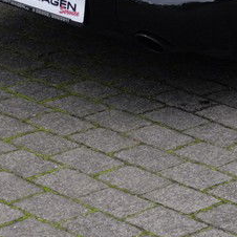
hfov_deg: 9.3
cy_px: -109
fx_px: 1425
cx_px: 317
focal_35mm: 184
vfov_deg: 9.3
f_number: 3.6
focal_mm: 32.9
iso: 200
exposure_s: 1/210
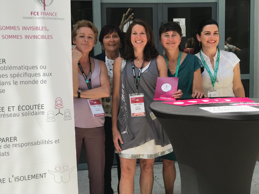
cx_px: 130
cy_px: 97
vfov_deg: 25.7
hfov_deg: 33.8
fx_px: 426
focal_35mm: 57
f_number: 2.8
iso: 20
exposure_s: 1/215
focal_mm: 6.6
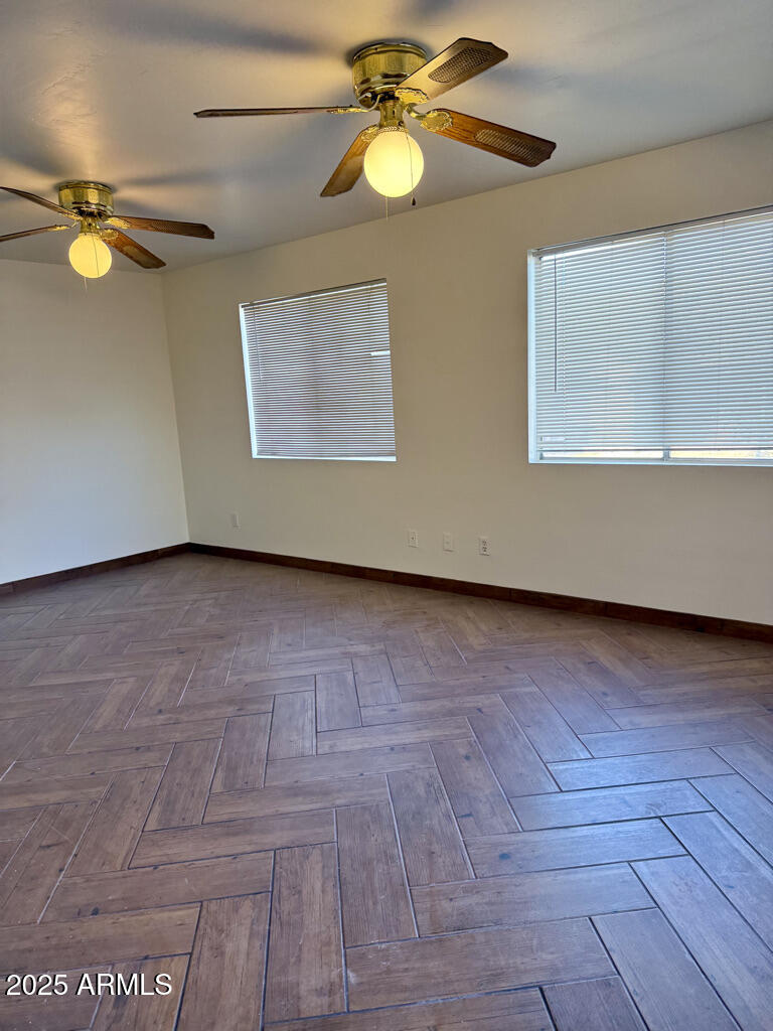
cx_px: 386
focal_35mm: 24
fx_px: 715
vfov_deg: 71.6
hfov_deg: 56.8
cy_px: 516
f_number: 1.78
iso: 250
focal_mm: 6.76
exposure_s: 1/120
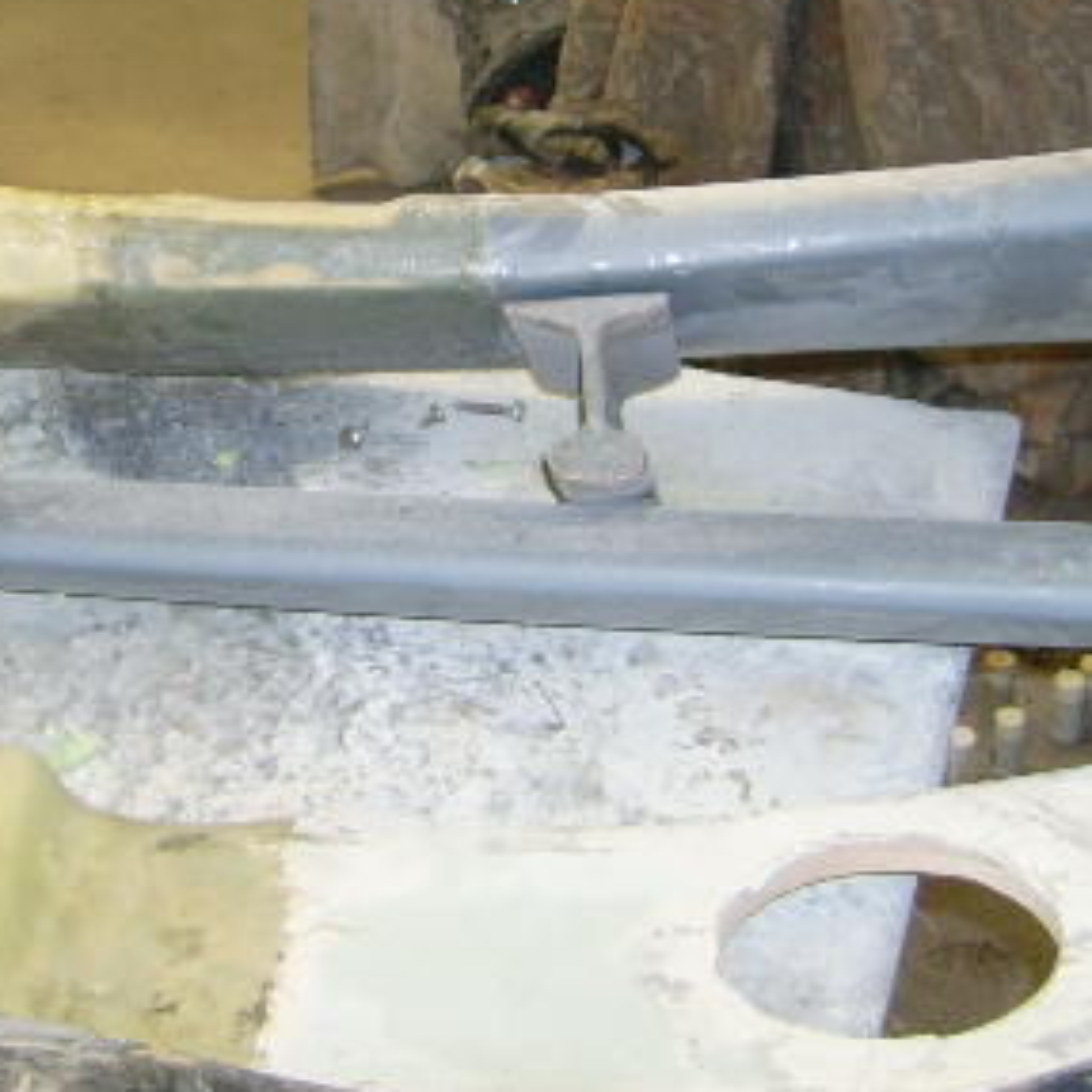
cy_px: 247
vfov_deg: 24.7
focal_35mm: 69
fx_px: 2463
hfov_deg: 24.8
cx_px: 339
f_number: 2.8
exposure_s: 1/60
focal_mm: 5.95
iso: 100
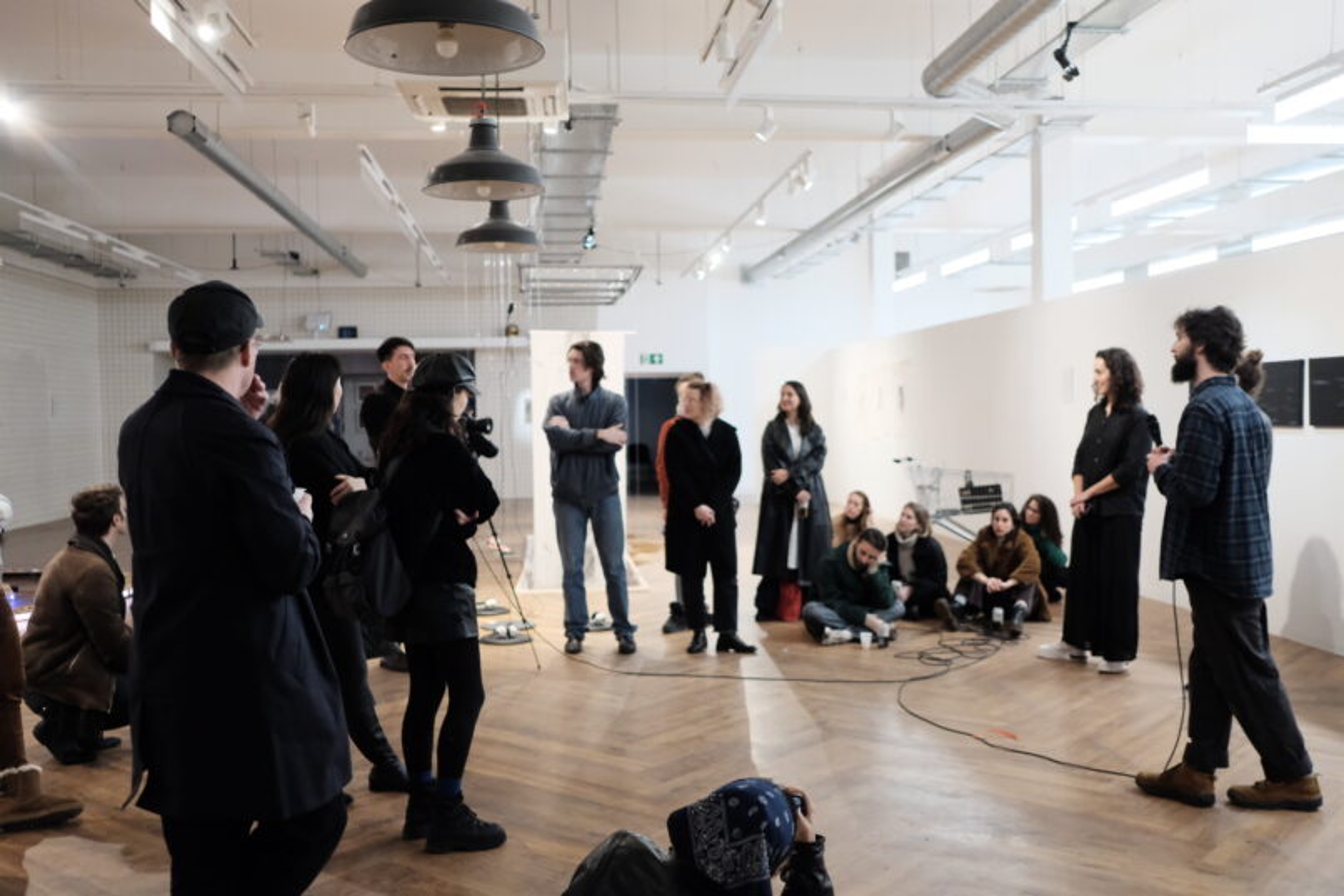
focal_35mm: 35
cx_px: 672
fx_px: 1306
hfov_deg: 54.4
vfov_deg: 37.8
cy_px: 448
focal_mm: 23
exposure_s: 1/150
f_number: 2
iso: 3200
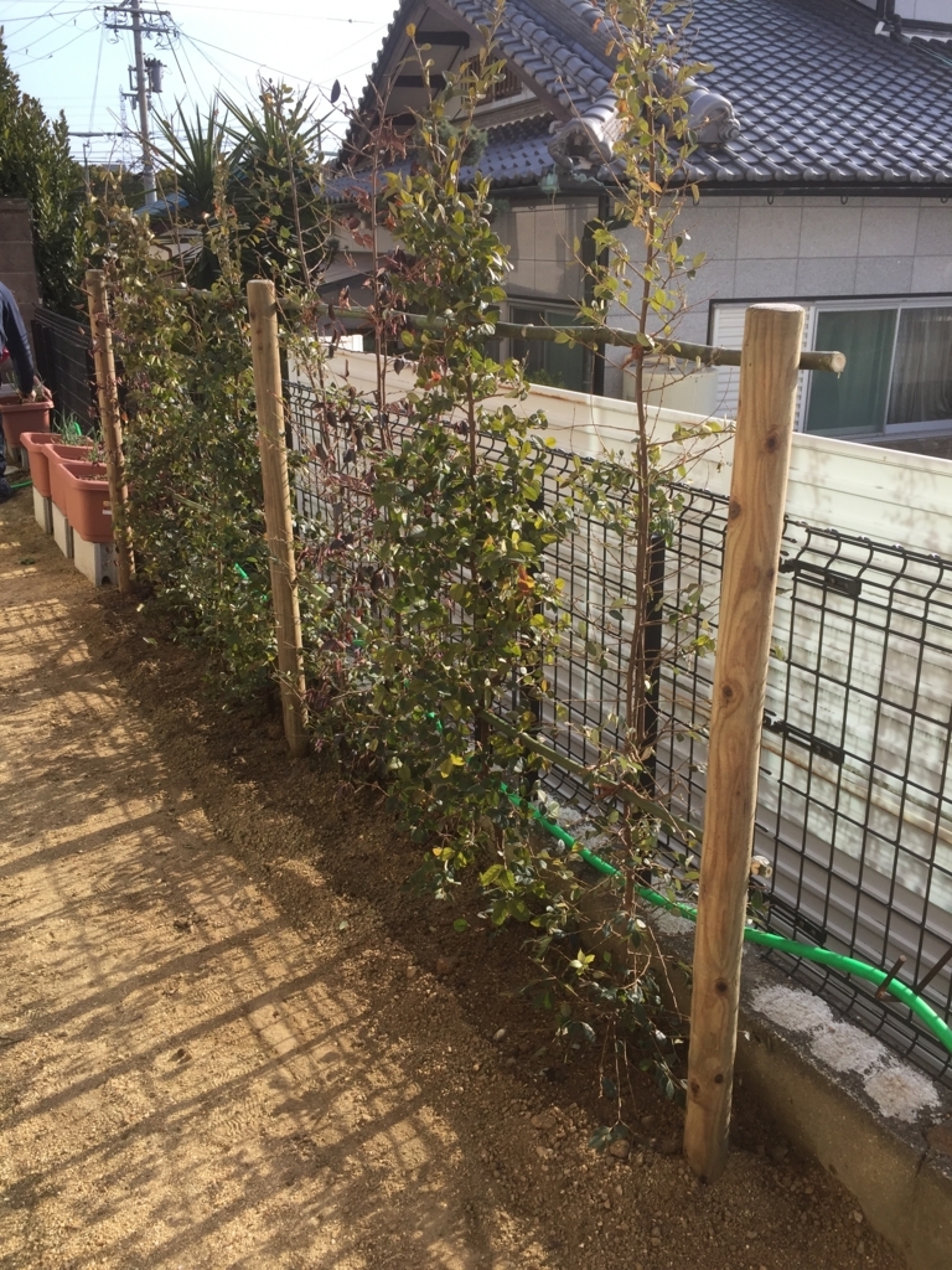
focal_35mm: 29
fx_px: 1063
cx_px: 476
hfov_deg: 48.2
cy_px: 635
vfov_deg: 61.7
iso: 32
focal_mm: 4.15
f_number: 2.2
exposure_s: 1/775
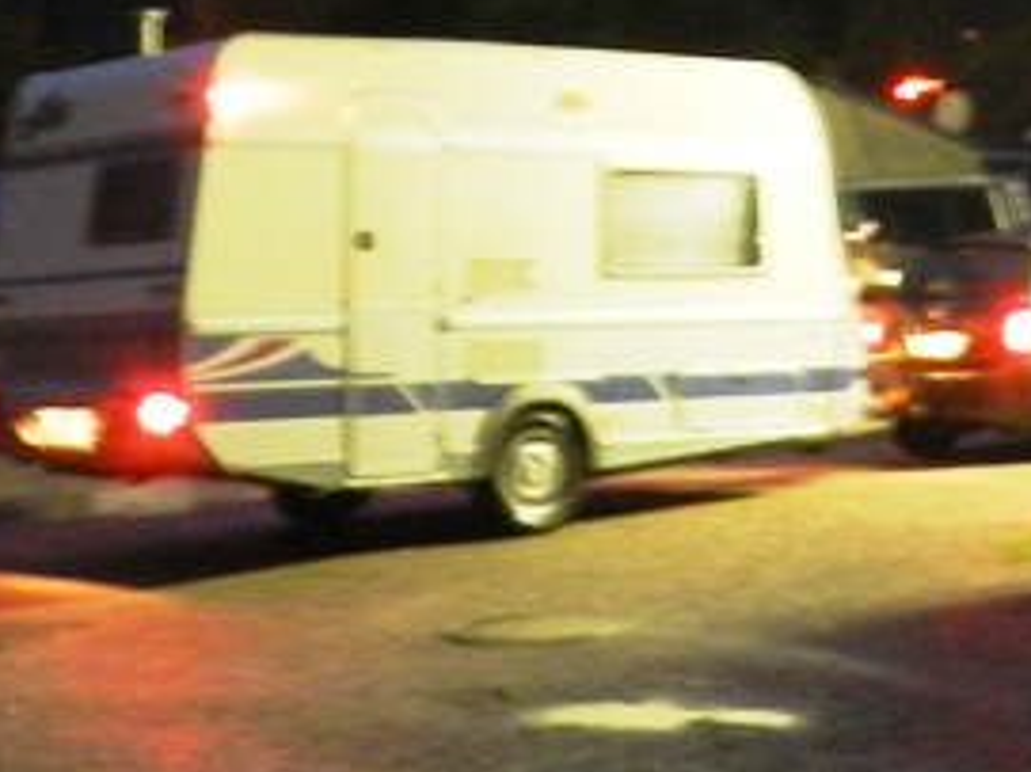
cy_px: -289
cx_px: 685
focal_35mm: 87
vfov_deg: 15.9
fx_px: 2590
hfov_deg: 22.4
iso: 500
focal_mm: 4
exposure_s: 2
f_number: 3.4
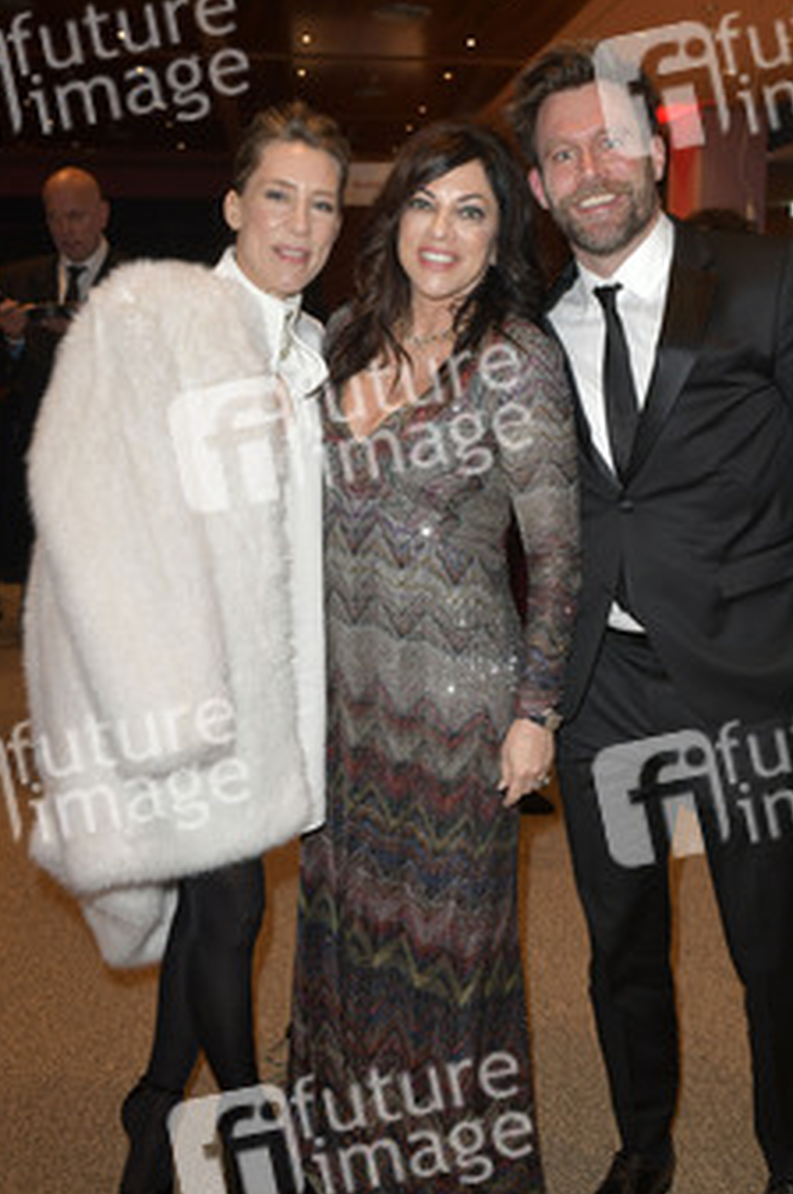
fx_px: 1258
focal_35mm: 38
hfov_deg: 34.9
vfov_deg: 50.7
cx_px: 453
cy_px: 606
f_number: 5.6
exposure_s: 1/250
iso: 1250
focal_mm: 32
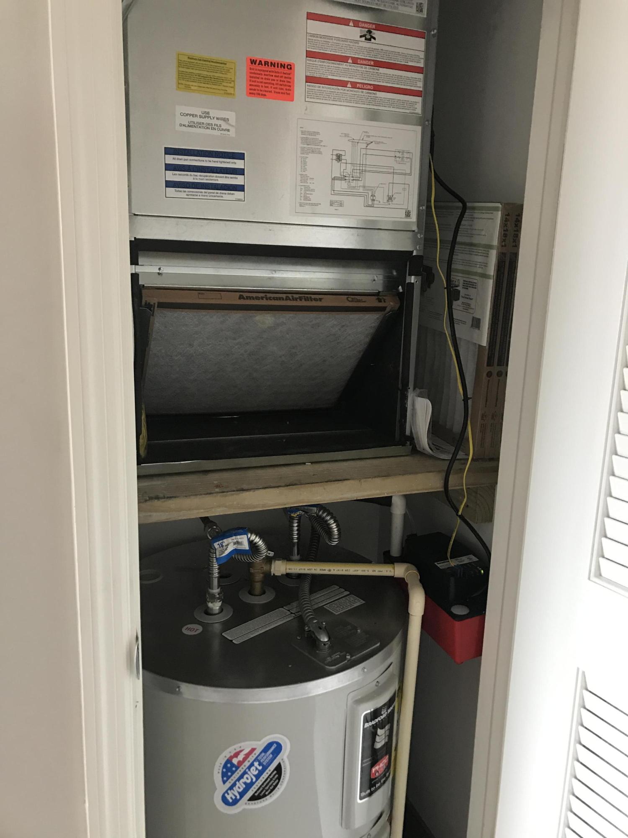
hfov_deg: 49.7
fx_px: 677
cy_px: 419
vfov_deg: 63.4
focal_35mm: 28
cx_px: 314
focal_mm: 3.99
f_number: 1.8
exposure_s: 1/15
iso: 50
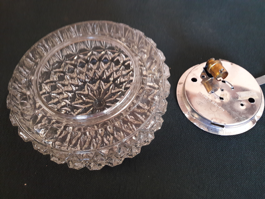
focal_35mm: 28
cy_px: 100
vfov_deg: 49.7
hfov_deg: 63.4
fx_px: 214
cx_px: 132
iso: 160
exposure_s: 1/33
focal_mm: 3.7
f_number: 1.9
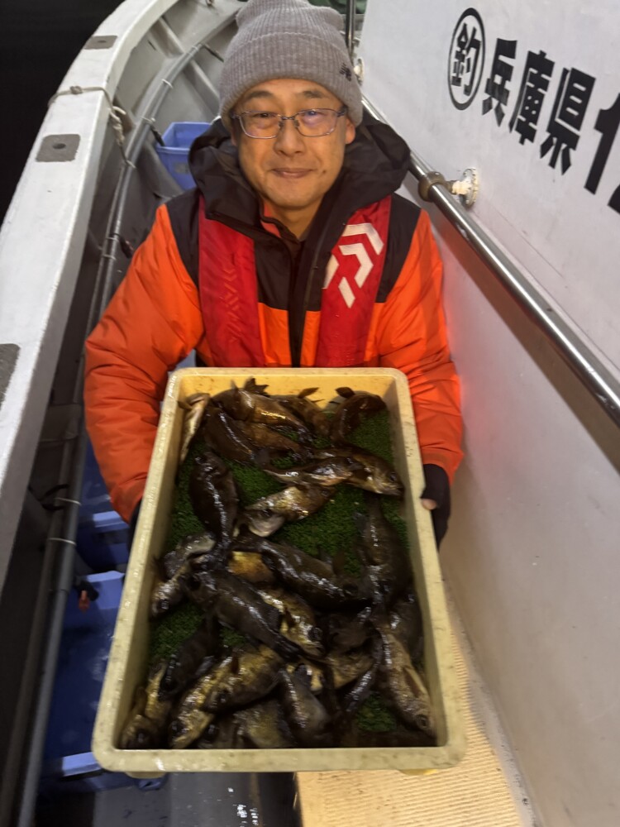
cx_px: 310
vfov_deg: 71.6
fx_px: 573
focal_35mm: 24
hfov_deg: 56.8
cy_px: 414
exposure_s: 1/30
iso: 1000
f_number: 1.78
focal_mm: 6.76
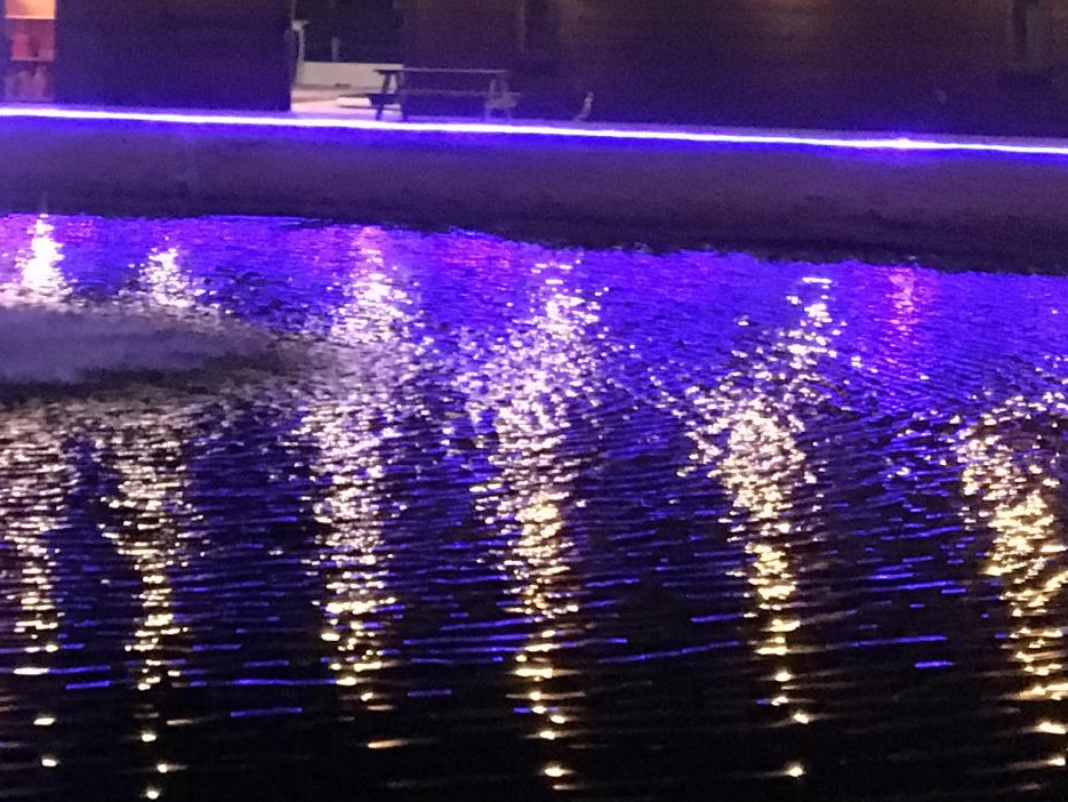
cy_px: -110
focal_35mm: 93
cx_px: 263
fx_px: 2870
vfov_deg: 15.4
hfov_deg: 20.9
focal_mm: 4.15
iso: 1000
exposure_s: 1/15
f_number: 2.2
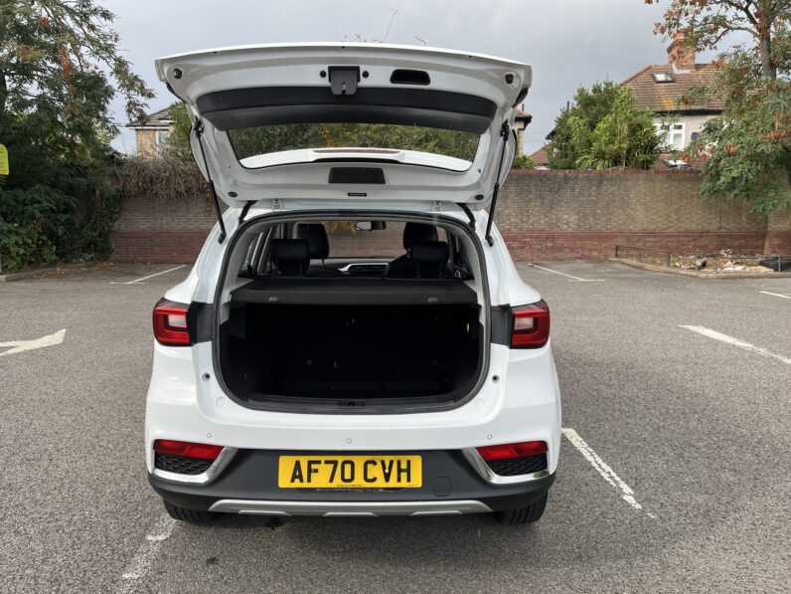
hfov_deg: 67.3
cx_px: 396
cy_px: 297
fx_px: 594
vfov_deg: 53.1
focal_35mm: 26
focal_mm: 5.1
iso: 50
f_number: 1.6
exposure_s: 1/766
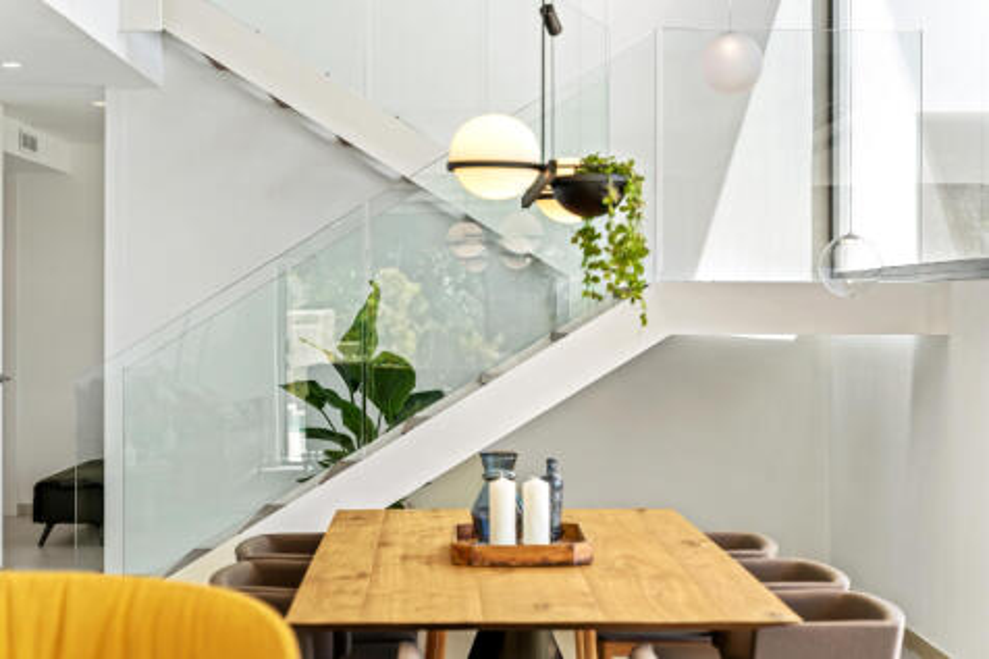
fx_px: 1785
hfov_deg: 31.0
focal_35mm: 65
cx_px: 494
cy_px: 330
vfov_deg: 20.9
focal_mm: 65
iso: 50
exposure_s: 1/200
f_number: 3.5
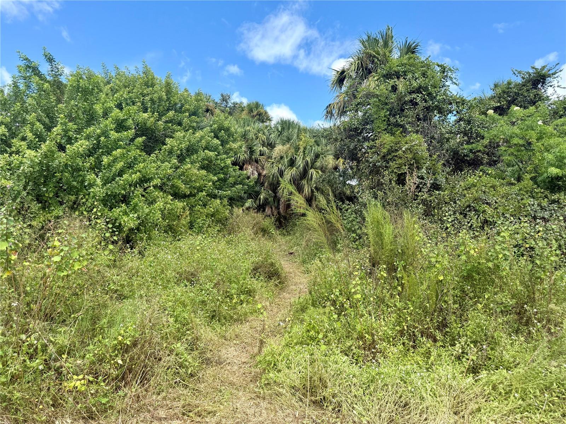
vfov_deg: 56.8
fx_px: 392
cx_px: 283
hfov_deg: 71.6
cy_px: 212
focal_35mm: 24
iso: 100
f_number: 1.78
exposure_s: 1/2169
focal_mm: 6.76
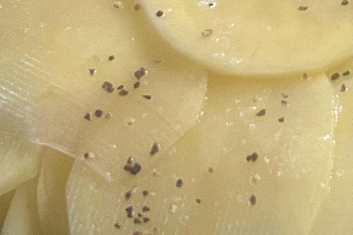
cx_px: 416
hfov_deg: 16.0
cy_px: -186
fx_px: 1206
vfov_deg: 10.5
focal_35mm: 123
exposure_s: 1/60
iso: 320
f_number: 1.5
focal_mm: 5.7
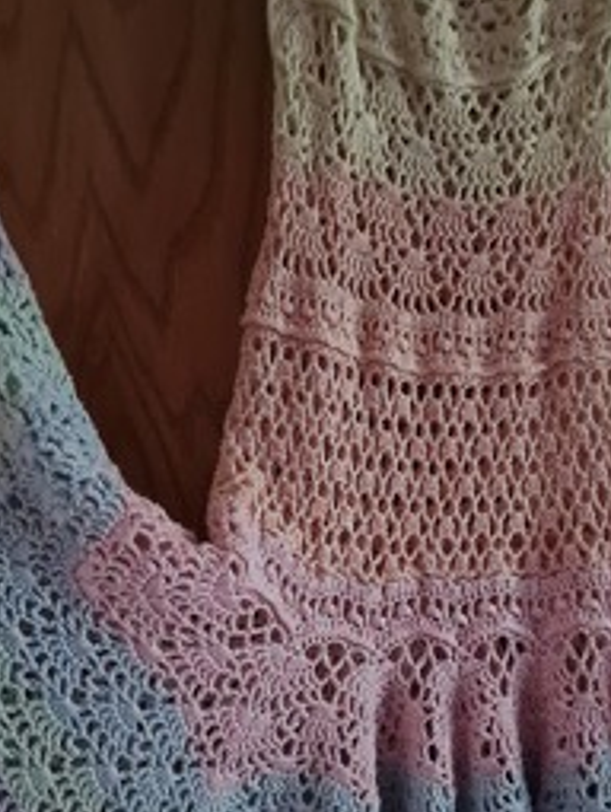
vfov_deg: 44.0
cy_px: 548
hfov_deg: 34.4
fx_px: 986
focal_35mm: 42
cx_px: 334
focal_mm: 6.4
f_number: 1.8
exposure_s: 1/25
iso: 1600
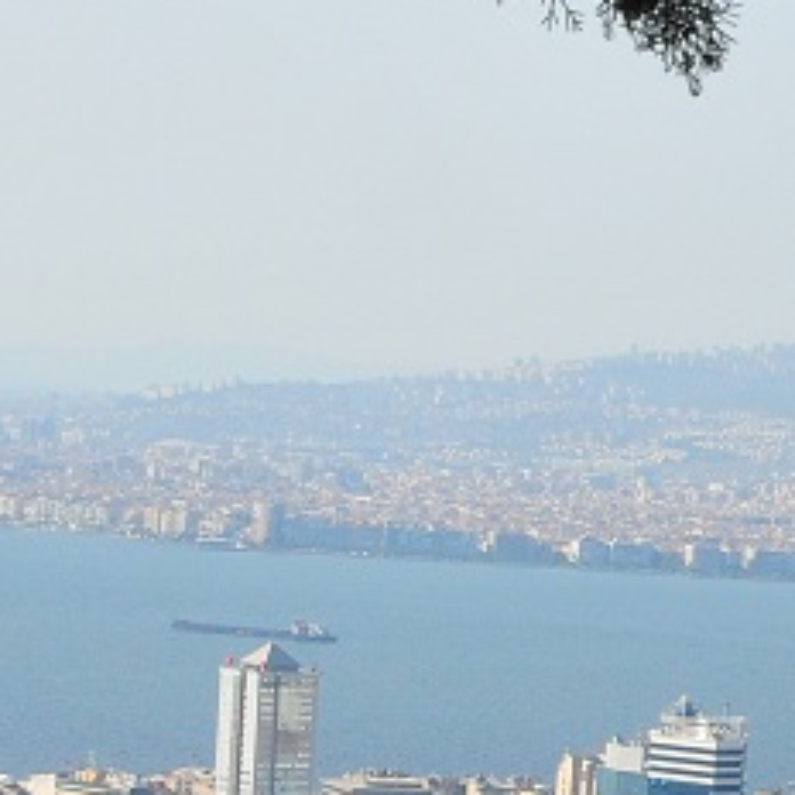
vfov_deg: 9.1
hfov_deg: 8.7
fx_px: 4984
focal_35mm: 192
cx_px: 1494
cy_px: 648
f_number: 22
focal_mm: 35
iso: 320
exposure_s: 1/100
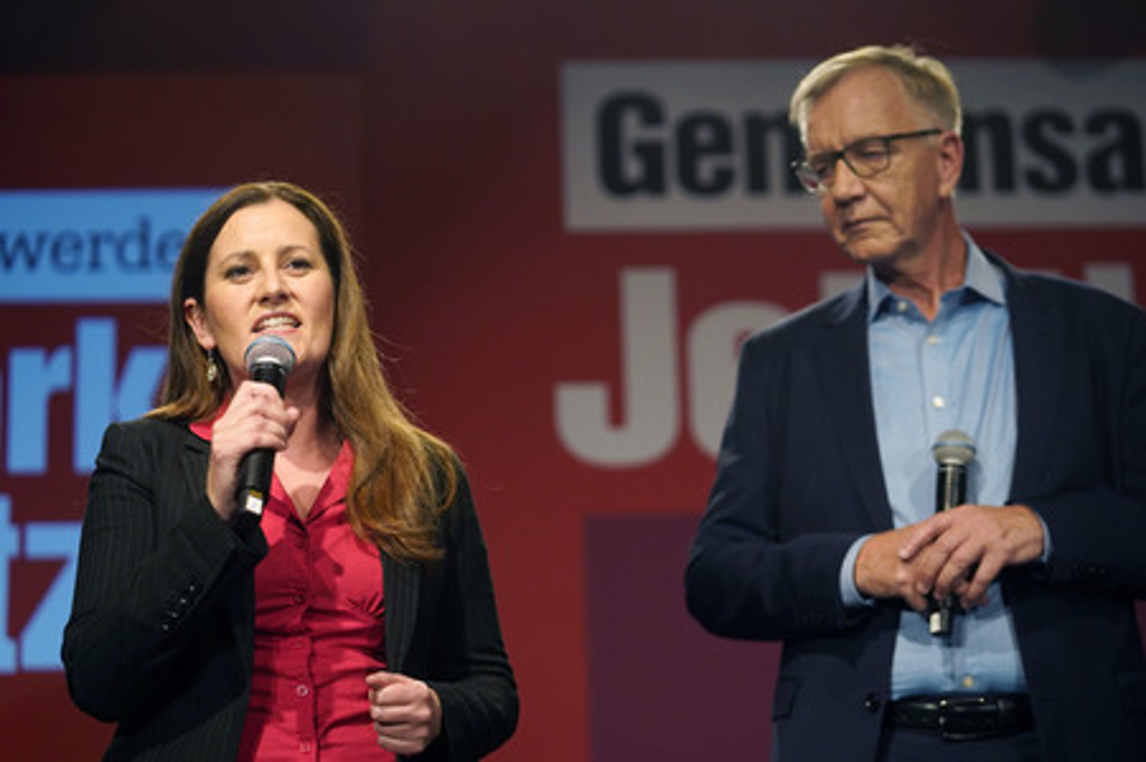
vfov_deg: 16.0
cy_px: 381
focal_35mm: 85
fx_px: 2704
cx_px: 573
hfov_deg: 23.9
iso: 2000
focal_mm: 85
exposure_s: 1/1600
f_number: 2.8
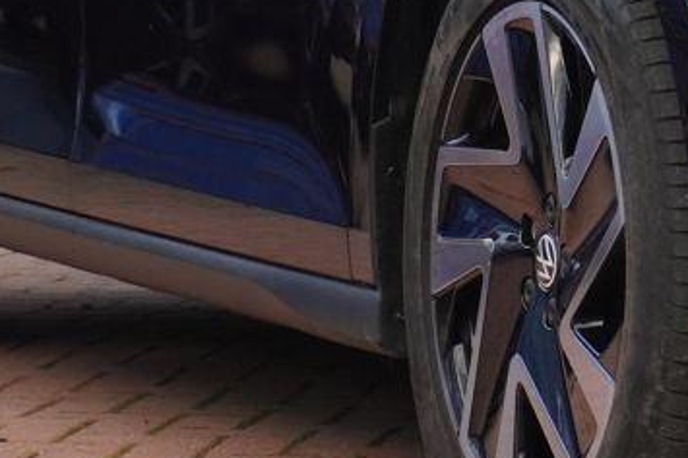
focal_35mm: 304
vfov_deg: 4.5
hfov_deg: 6.7
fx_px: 5809
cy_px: -281
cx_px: 986
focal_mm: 45
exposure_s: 1/200
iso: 800
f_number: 5.6
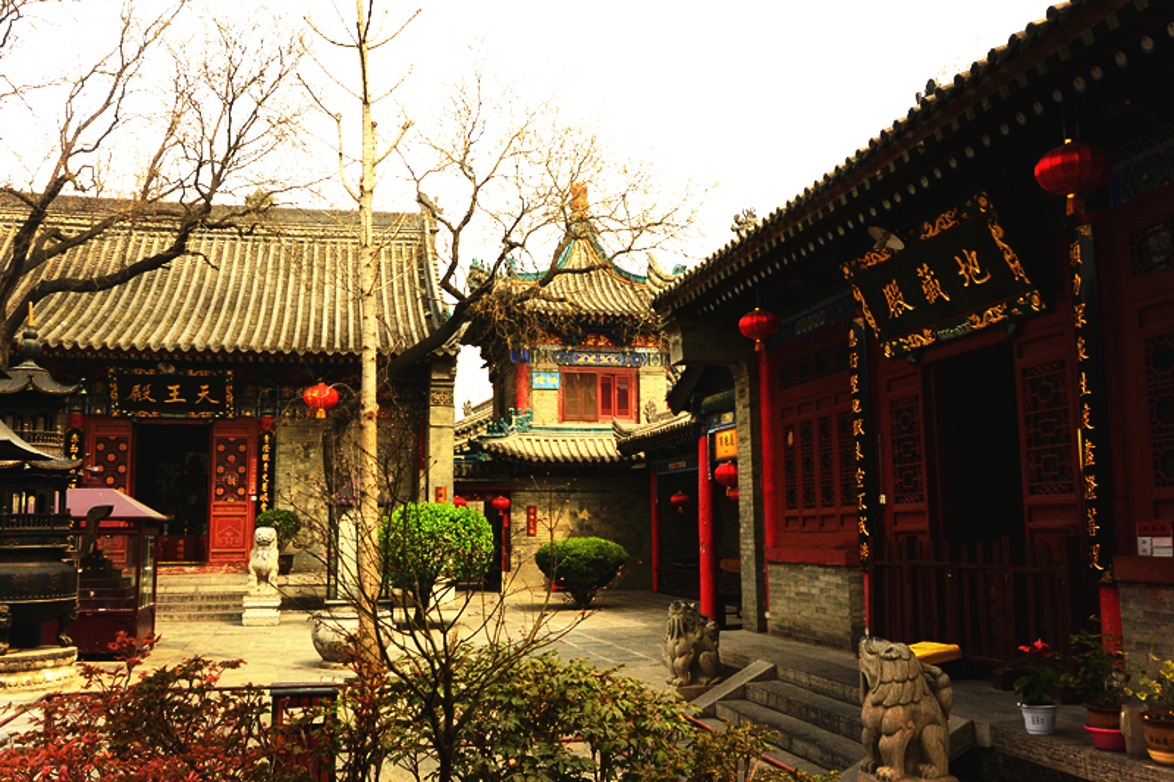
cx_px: 587
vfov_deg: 38.9
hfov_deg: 55.8
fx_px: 1108
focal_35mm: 34
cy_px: 391
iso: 200
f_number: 3.8
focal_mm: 12.7
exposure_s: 1/200
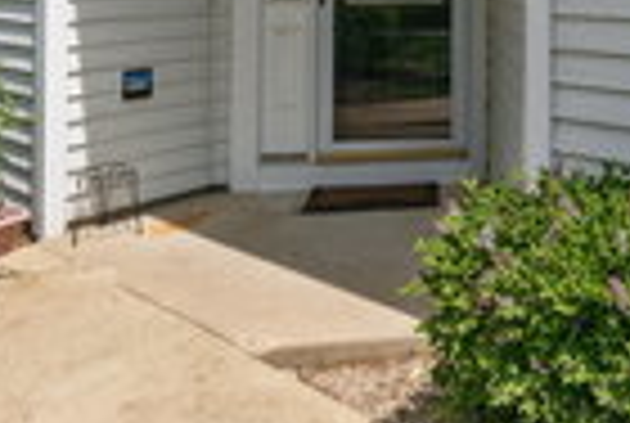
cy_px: -72
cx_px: 475
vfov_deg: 28.8
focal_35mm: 41
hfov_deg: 45.6
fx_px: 719
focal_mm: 12
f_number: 9
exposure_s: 1/250
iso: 320
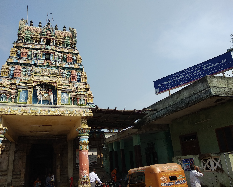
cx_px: 108
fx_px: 193
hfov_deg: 62.1
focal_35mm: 28
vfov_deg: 51.5
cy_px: 93
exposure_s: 1/1185
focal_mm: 3.81
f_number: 2.2
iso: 100
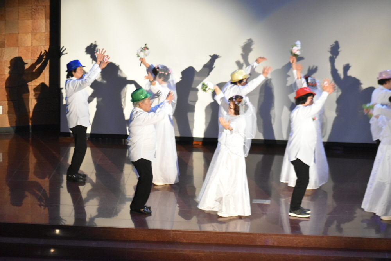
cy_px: 130
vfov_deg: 10.0
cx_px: 196
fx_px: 1500
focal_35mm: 138
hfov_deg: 14.9
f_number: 4.8
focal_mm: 92
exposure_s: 1/60
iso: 5000
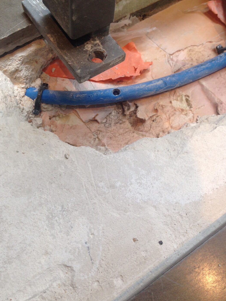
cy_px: 146
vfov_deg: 50.1
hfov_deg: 38.6
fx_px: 322
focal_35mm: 37
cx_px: 101
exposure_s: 1/30
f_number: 2.4
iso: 64
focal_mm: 4.13
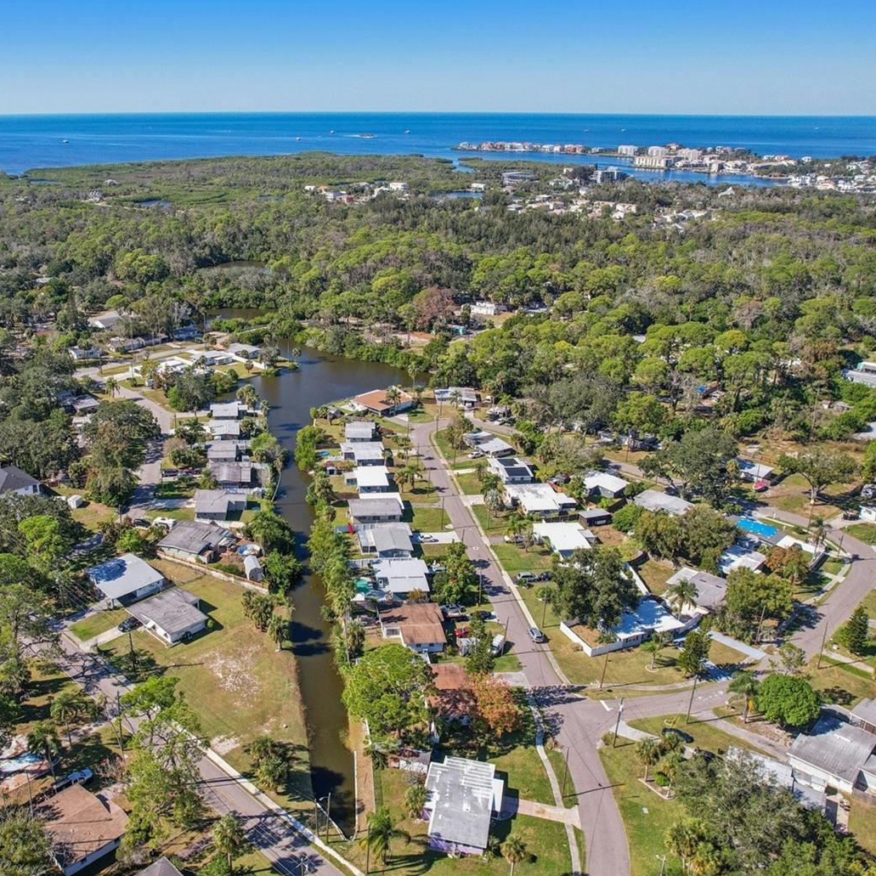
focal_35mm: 29
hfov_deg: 54.7
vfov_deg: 55.6
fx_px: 830
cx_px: 309
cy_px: 429
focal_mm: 8.4
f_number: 2.8
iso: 100
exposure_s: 1/1500
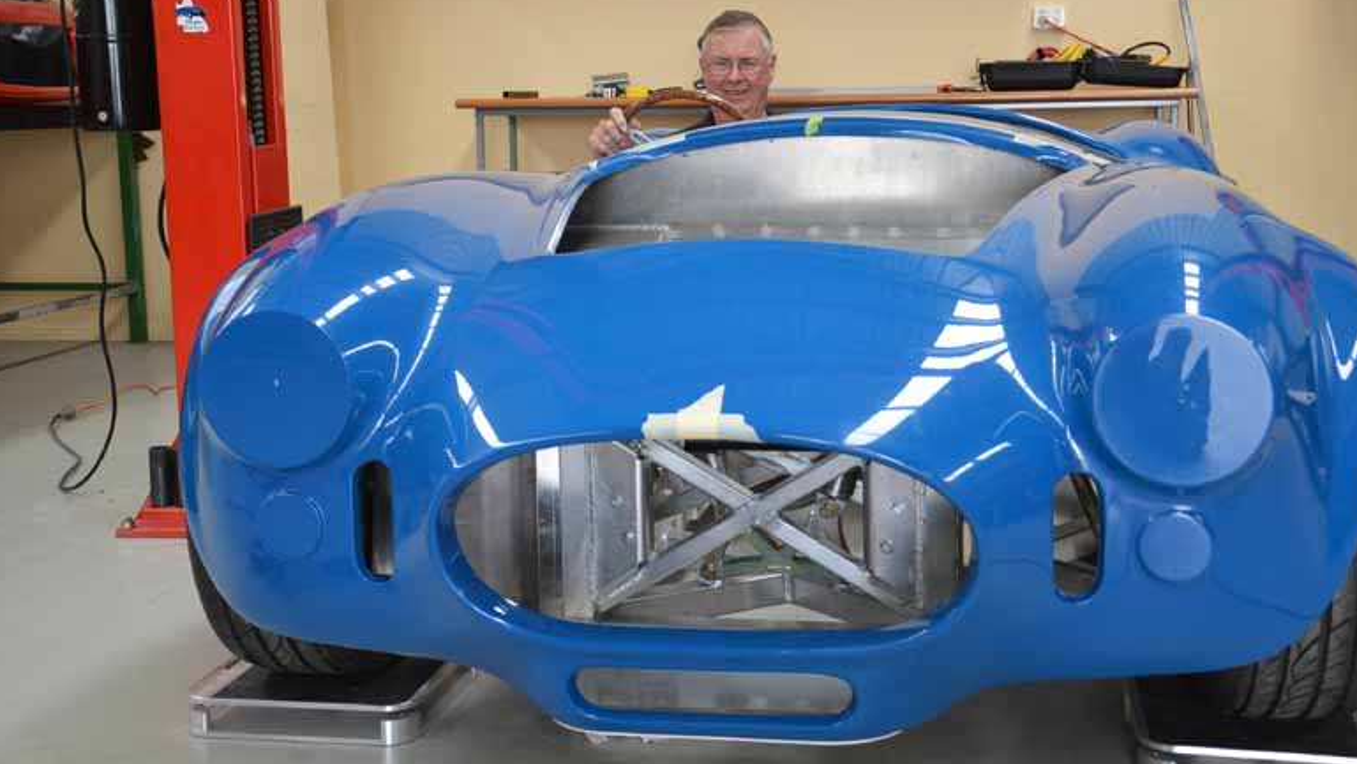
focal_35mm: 49
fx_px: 1764
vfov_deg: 24.4
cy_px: 316
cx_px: 697
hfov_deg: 42.1
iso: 560
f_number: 4.2
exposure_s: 1/60
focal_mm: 30
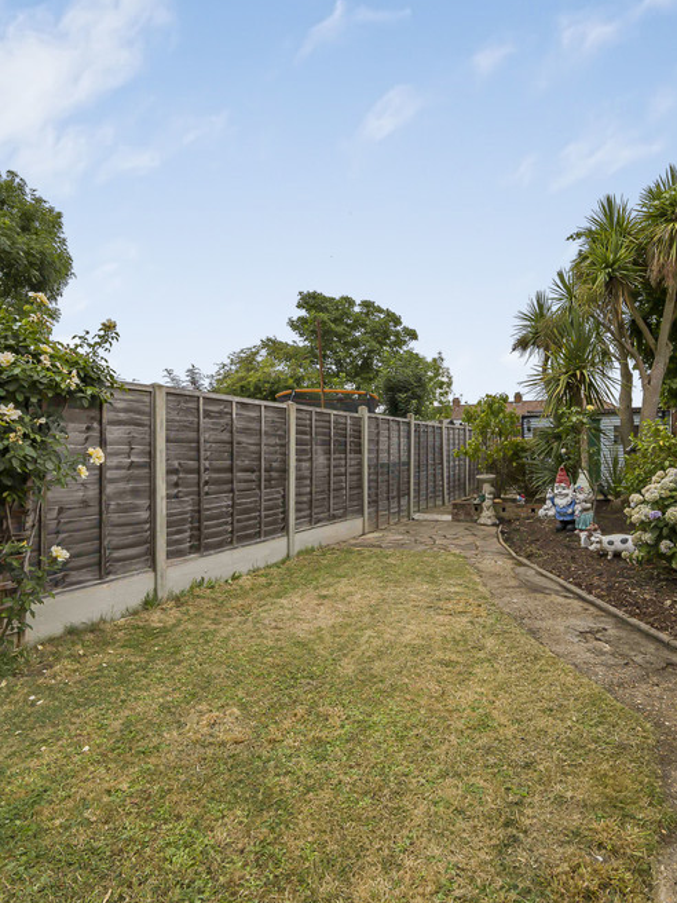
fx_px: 469
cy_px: 452
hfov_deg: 70.8
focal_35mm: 18
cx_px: 407
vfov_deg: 87.8
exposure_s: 1/500
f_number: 9
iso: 320
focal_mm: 12
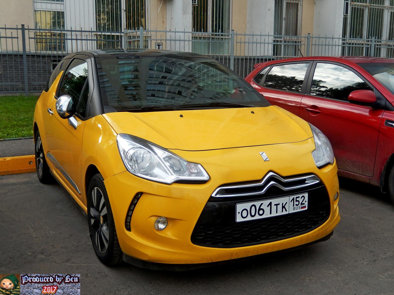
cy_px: 148
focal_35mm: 41
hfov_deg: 45.8
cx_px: 197
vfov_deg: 35.1
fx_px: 467
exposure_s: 1/125
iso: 125
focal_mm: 7.3
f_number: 4.2
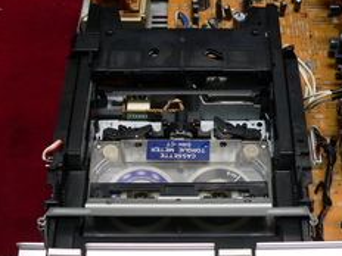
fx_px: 583
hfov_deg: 32.4
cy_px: 123
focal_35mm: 59
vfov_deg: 24.8
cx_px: 227
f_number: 2.8
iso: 200
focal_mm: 6
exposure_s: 1/20
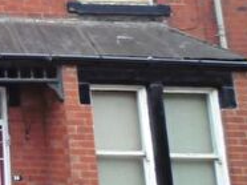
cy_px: -6
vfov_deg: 17.3
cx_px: -206
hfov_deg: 18.2
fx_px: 591
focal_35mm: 83
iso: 100
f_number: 3
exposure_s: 1/400
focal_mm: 4
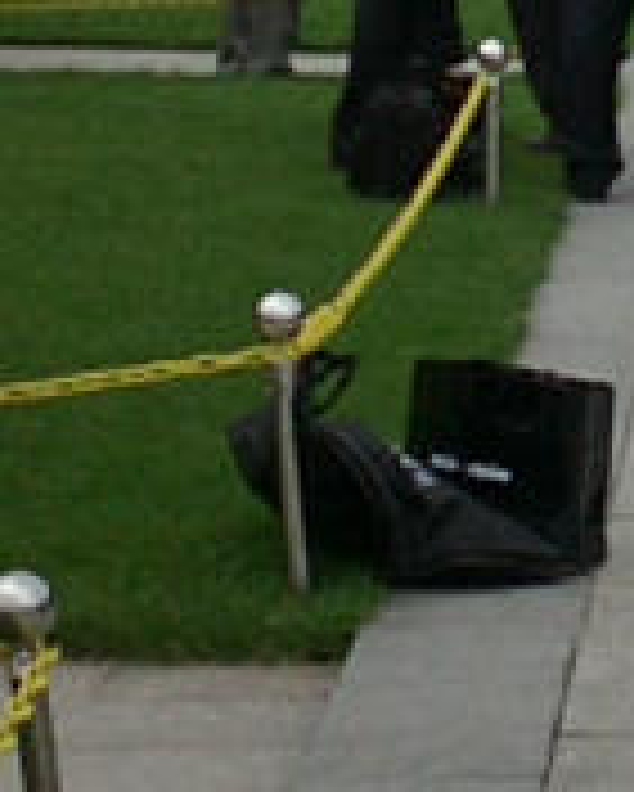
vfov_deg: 9.0
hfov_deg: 7.4
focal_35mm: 205
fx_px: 4804
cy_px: -580
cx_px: 1061
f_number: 3.5
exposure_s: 1/1250
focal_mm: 5.6
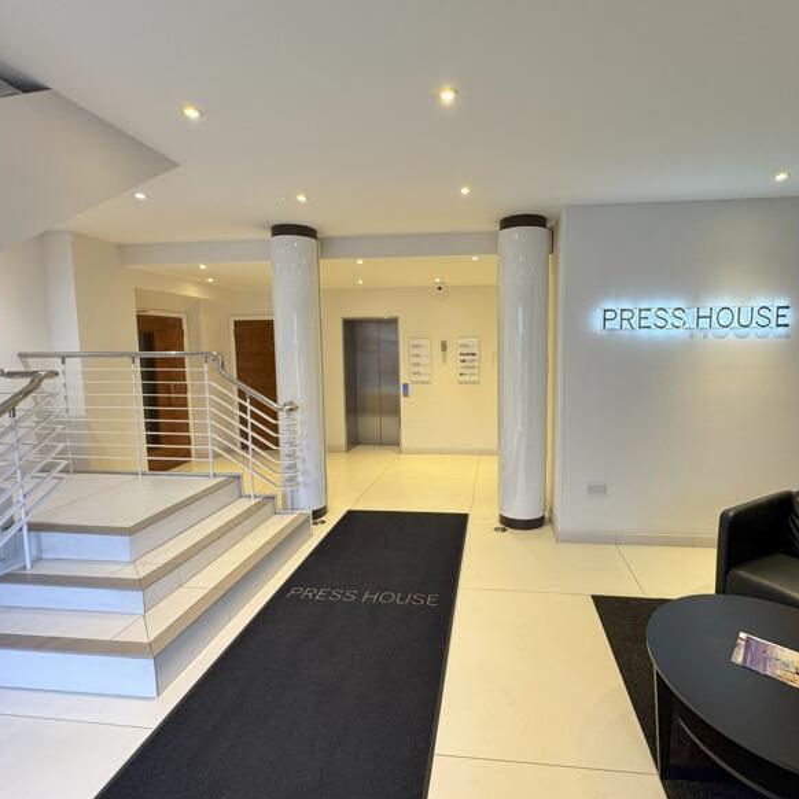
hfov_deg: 83.6
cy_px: 390
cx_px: 450
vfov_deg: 84.0
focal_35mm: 17
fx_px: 444
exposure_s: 1/100
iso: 160
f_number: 2.2
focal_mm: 2.22
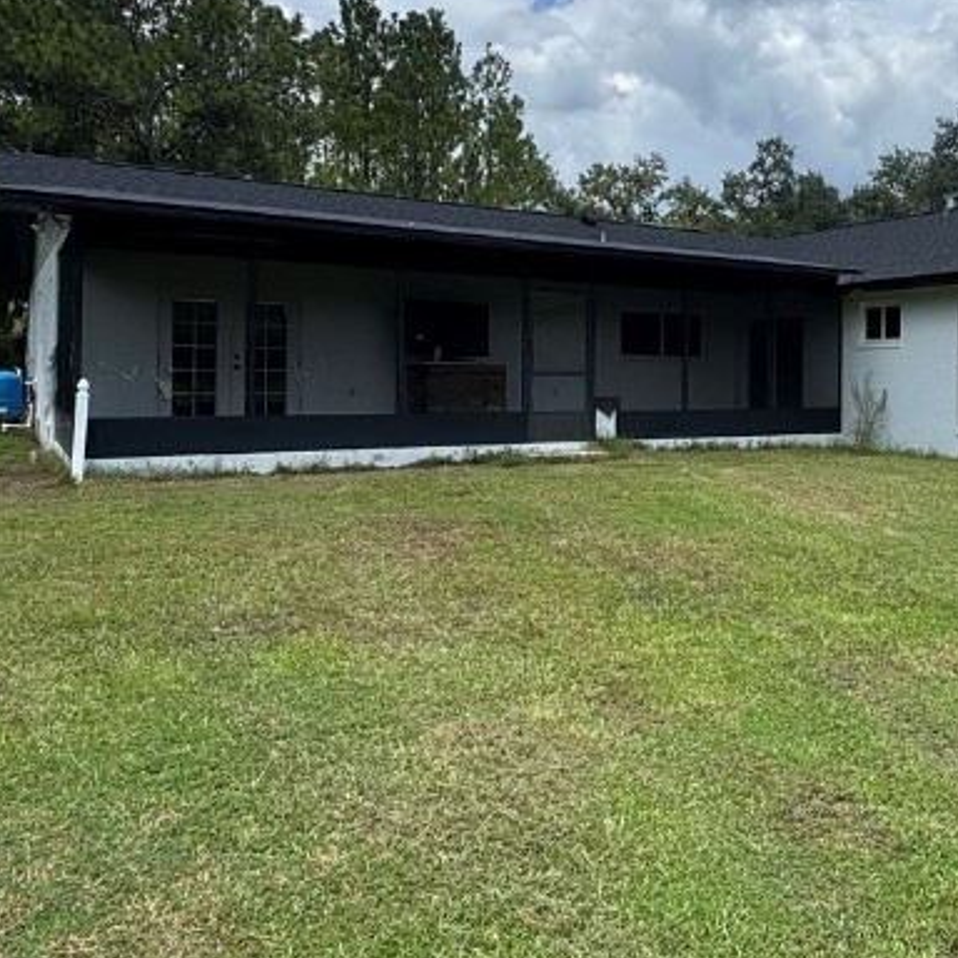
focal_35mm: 33
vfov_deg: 49.4
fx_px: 1033
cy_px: 382
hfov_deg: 47.6
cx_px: 733
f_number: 2.2
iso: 50
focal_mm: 2.22
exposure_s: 1/1880
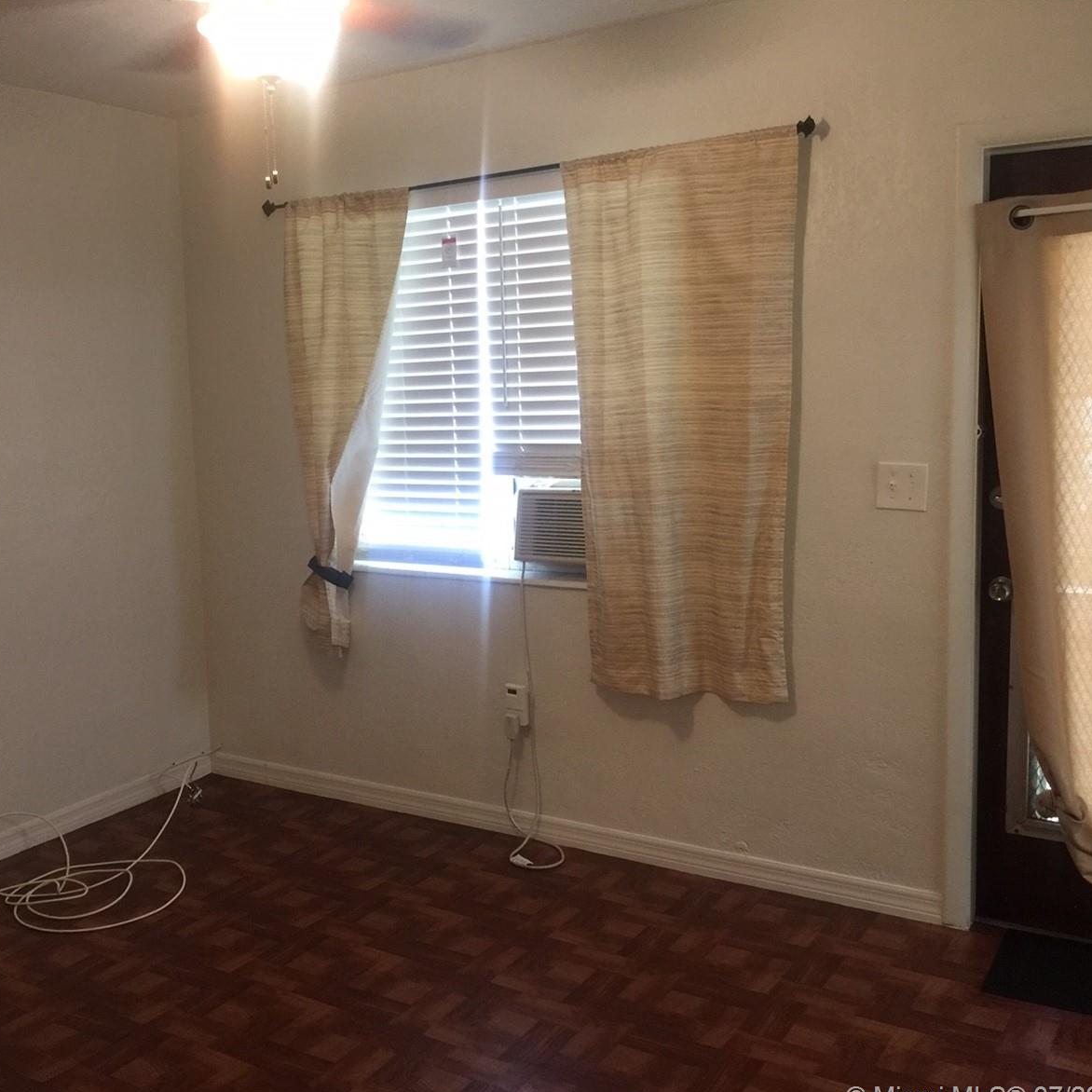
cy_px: 557
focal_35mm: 35
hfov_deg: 46.8
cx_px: 403
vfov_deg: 47.2
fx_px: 1249
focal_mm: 4.15
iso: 100
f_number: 2.2
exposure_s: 1/15
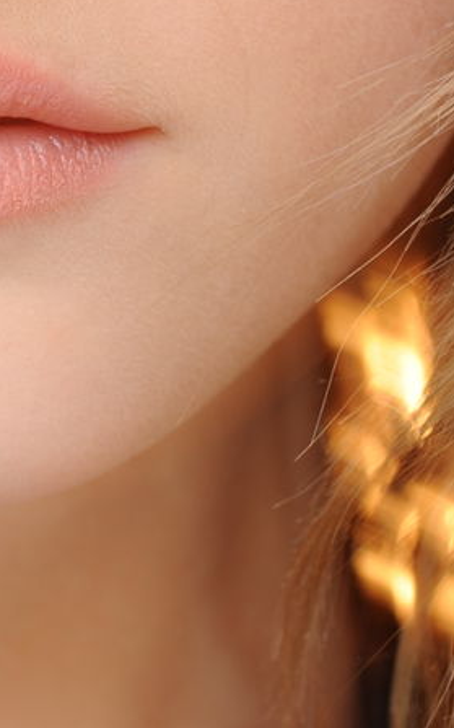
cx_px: -137
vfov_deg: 5.2
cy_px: 147
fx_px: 7966
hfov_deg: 3.3
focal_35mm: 402
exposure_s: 1/10
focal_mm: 105
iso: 200
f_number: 8
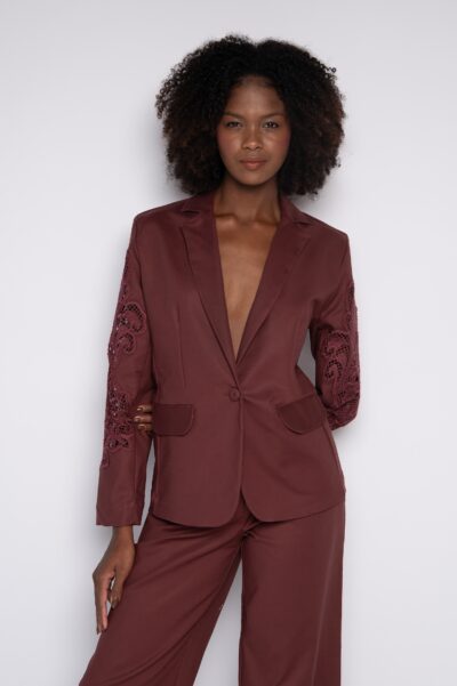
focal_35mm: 50
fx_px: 953
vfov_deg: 39.6
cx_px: 228
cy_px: 343
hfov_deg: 27.0
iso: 200
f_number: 5.6
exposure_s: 1/160
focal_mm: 50
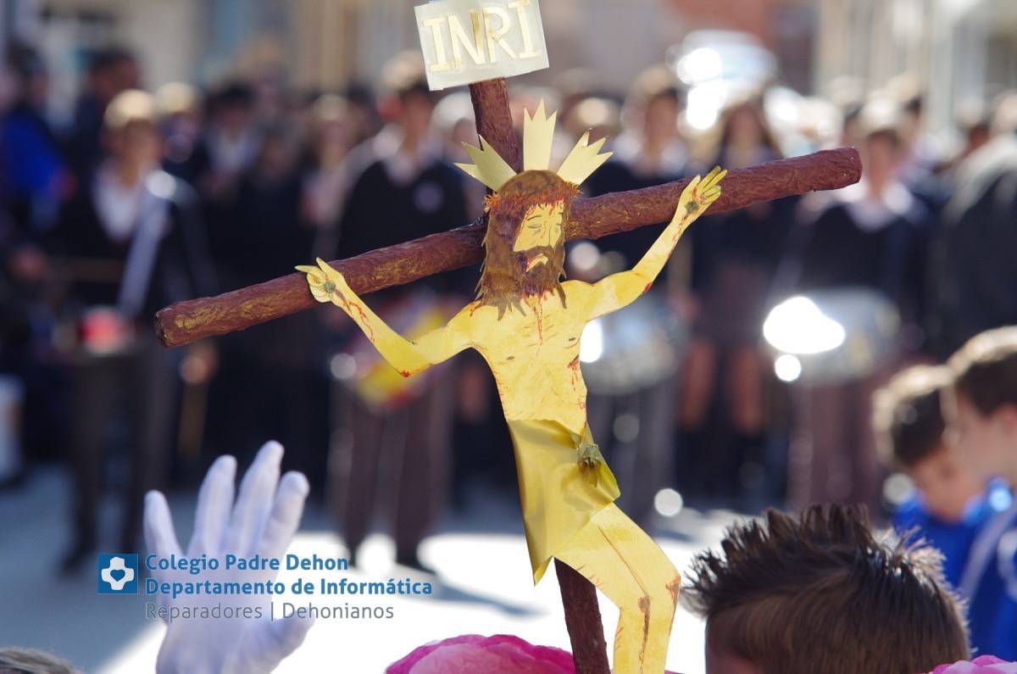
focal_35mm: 218
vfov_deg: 6.3
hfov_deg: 9.5
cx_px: 508
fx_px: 6132
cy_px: 337
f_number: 6.3
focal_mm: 145
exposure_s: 1/640
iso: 800
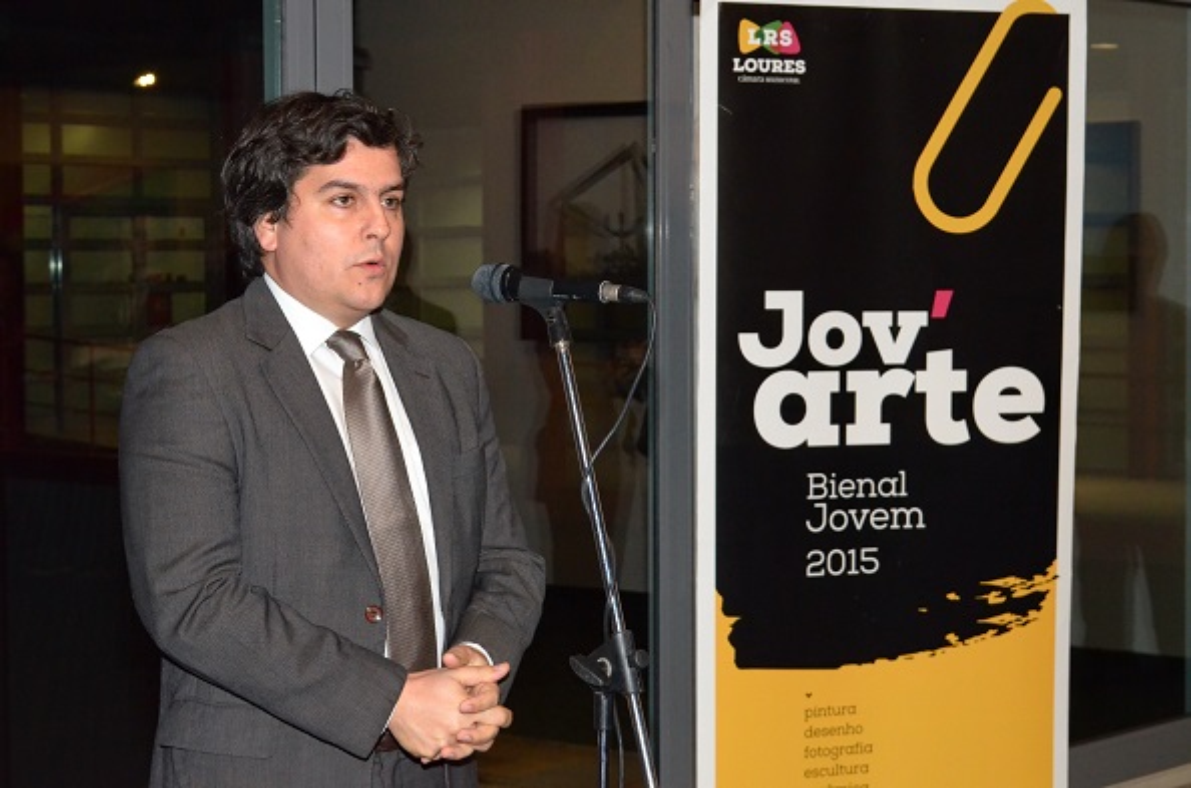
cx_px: 596
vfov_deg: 16.5
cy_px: 394
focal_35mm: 82
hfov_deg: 24.7
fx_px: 2723
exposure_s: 1/100
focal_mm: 55
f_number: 10
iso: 3200
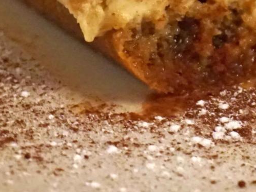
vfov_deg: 6.0
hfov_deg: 8.1
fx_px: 1804
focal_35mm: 244
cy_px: -116
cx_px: 269
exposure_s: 1/15
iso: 3200
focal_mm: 44
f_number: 5.6
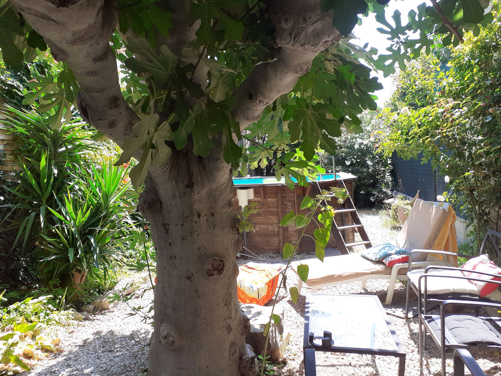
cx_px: 250
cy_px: 188
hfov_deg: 65.3
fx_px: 391
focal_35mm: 27
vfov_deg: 51.4
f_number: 1.9
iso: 40
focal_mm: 3.6
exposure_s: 1/384
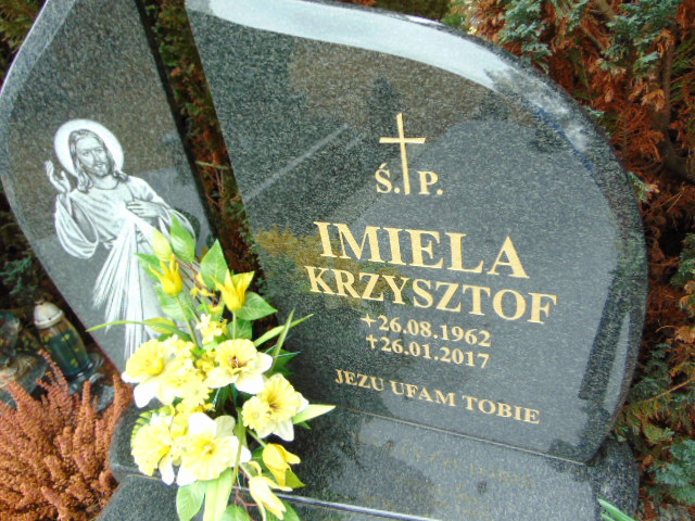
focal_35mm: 25
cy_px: 260
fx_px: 502
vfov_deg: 54.9
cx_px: 348
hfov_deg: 69.4
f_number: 3
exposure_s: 1/60
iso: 80
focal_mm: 4.5
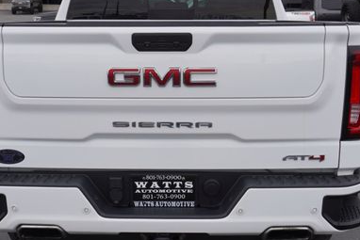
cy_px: 116
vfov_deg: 25.6
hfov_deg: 37.6
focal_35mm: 53
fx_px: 529
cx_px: 166
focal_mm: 21
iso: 100
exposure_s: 1/125
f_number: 5.6
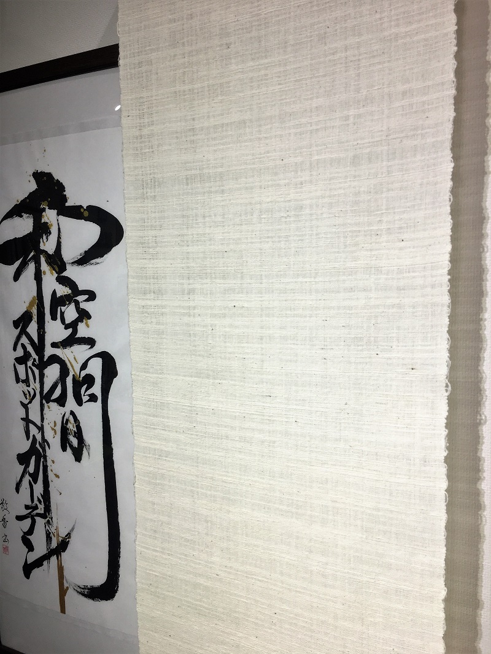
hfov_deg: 48.2
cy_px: 327
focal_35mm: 29
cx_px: 246
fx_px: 548
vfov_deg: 61.6
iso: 25
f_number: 2.2
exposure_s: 1/60
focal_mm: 4.15
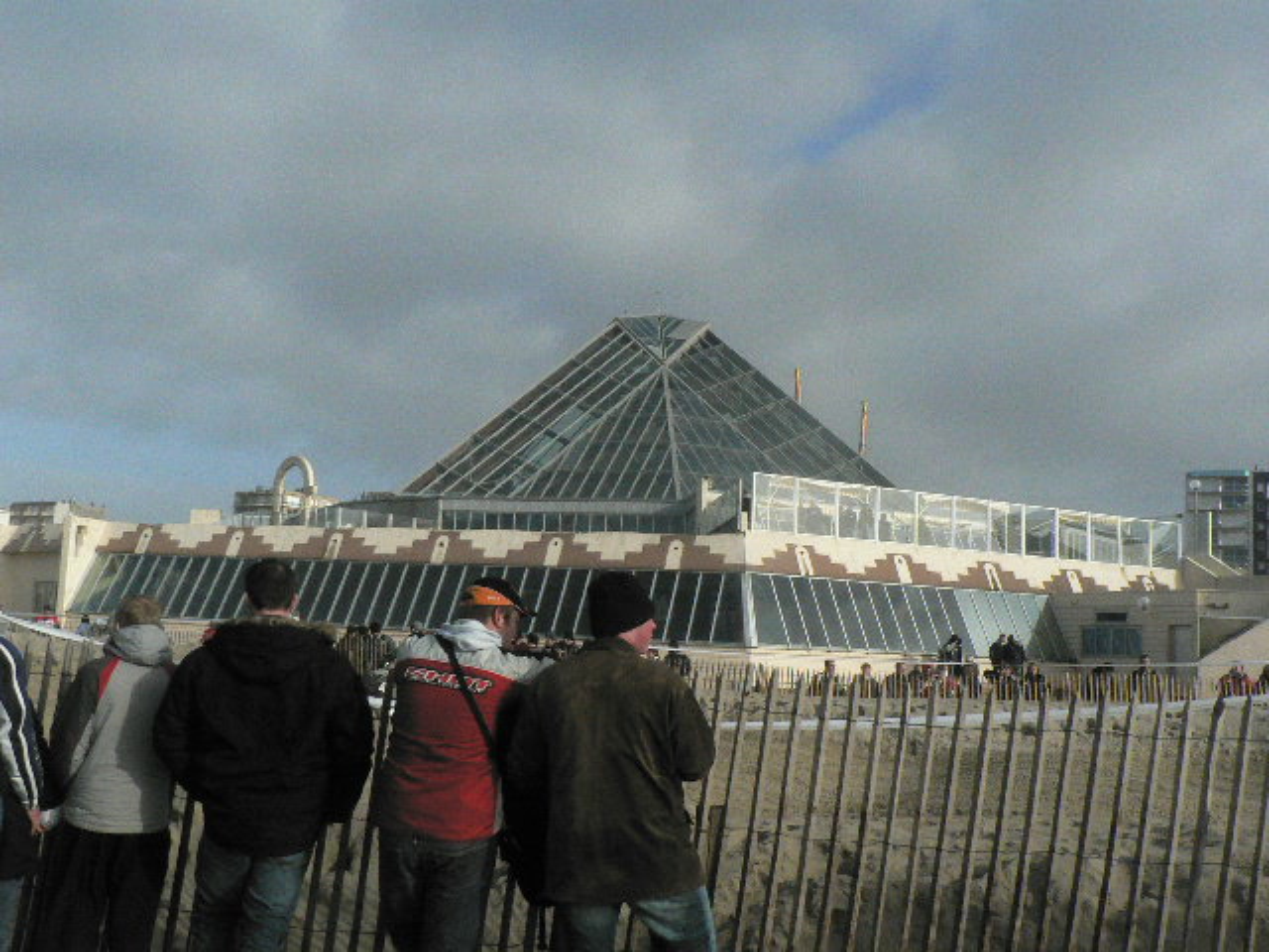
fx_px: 1320
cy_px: 476
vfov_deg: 39.7
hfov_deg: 51.4
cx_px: 634
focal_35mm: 36
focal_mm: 6
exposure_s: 1/1000
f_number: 8
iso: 400
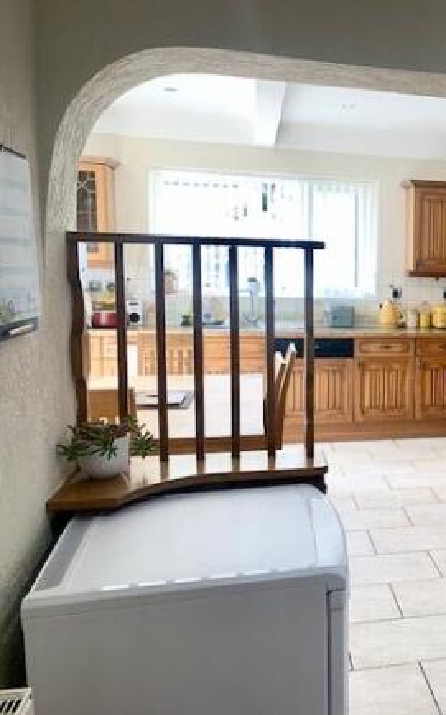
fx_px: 720
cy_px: 357
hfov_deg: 31.1
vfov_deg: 52.8
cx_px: 475
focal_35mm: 37
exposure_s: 1/100
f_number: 1.8
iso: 32
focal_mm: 4.25
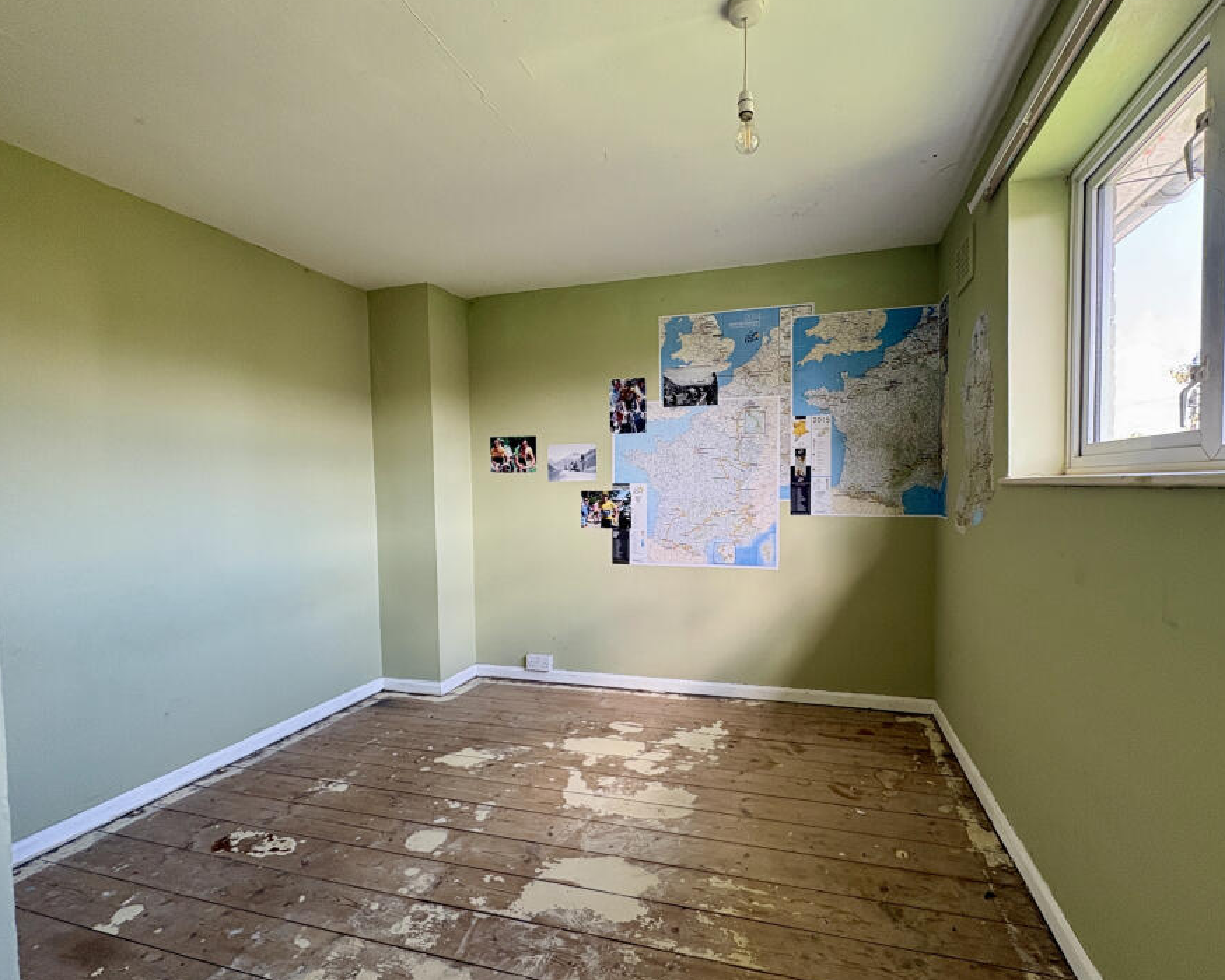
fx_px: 580
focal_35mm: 16
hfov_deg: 92.9
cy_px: 505
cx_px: 658
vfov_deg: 80.4
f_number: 2.2
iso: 160
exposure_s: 1/99
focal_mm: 2.22
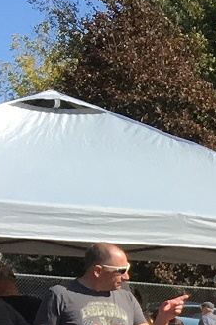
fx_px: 1674
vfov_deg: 10.2
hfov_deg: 5.8
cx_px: 973
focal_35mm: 186
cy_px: 641
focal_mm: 4.15
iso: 25
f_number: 2.2
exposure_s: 1/1054
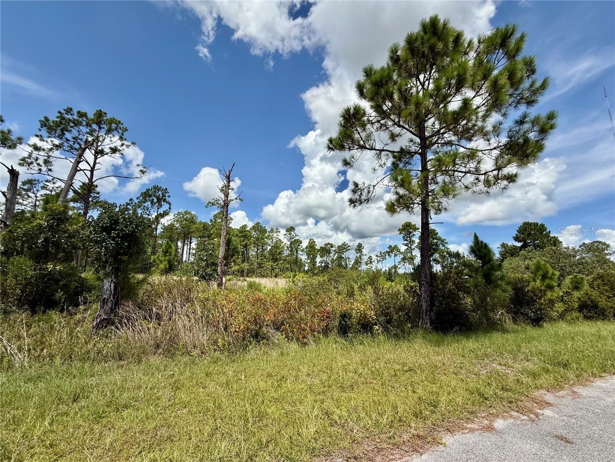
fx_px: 249
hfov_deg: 102.1
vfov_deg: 85.7
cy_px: 231
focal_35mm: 14
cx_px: 308
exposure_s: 1/3460
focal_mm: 2.22
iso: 50
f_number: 2.2
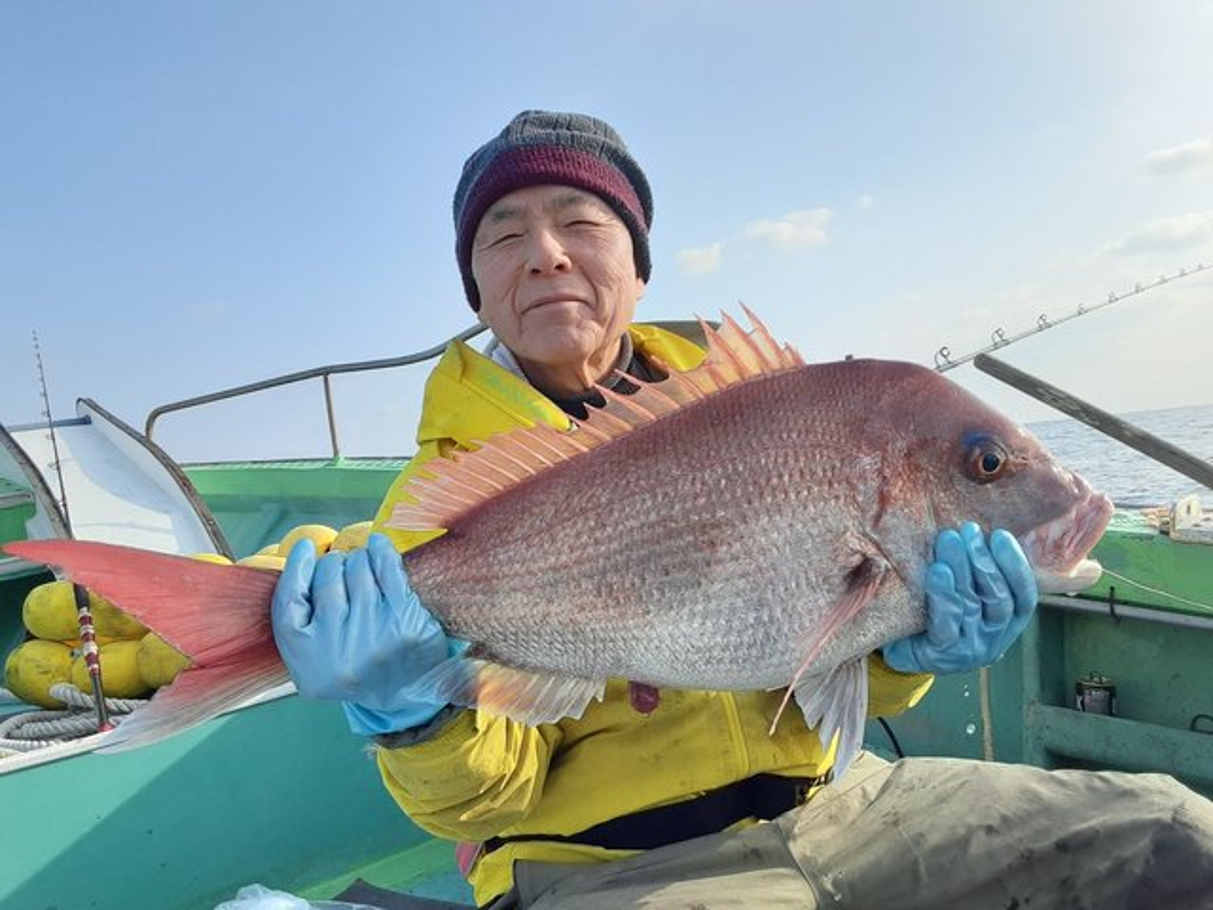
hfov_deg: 65.3
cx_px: 606
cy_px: 455
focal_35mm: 27
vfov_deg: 51.4
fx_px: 946
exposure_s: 1/988
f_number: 1.9
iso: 40
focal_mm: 2.91
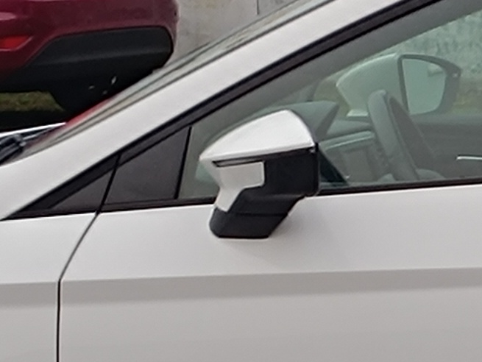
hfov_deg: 12.6
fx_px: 2090
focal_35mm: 150
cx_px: 665
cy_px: 258
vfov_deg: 9.9
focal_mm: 5.59
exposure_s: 1/101
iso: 110
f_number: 1.88
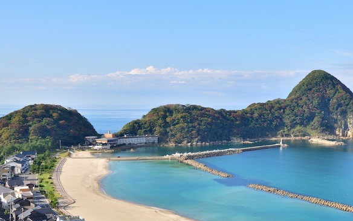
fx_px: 510
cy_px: 108
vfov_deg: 24.4
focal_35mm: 53
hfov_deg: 38.0
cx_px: 218
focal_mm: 38
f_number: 14
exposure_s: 1/400
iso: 200
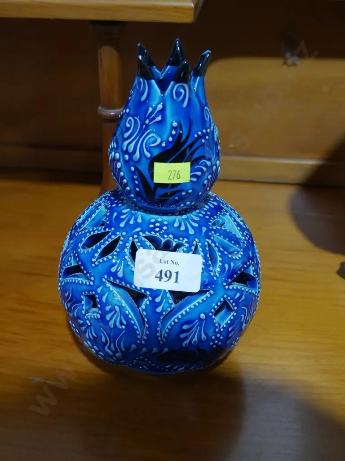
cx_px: 172
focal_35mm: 42
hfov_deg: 34.3
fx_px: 558
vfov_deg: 44.8
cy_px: 230
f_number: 5.6
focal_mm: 21
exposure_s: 1/60
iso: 800
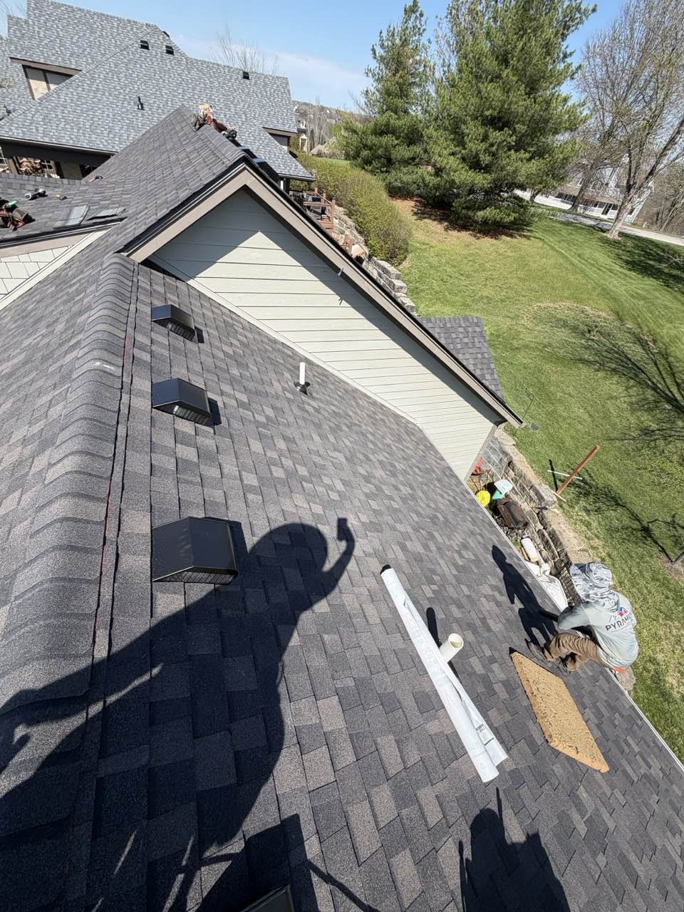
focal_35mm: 14
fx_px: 369
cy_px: 456
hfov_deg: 85.7
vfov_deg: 102.1
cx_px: 342
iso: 32
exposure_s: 1/770
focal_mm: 2.22
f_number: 2.2
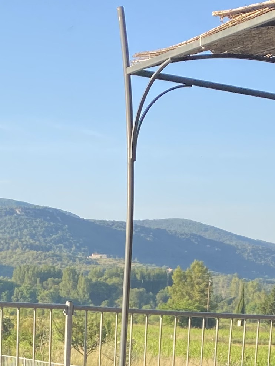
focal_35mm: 106
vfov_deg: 16.9
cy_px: 544
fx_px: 1123
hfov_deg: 14.0
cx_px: 127
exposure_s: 1/268
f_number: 1.8
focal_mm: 4.25
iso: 32
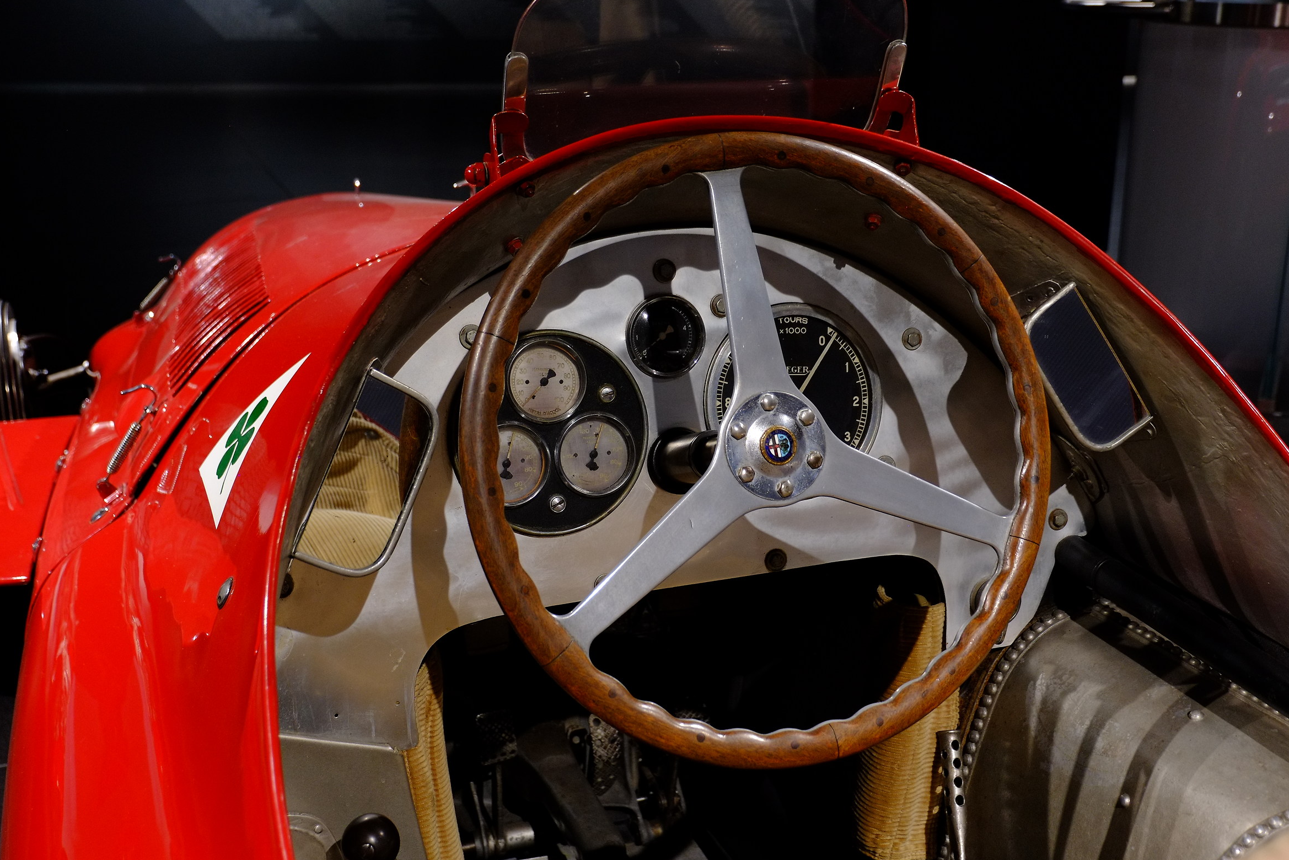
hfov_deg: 49.5
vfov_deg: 34.2
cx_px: 632
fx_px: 1396
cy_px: 440
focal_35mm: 39
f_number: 4.5
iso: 800
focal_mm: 25.6
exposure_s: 1/60
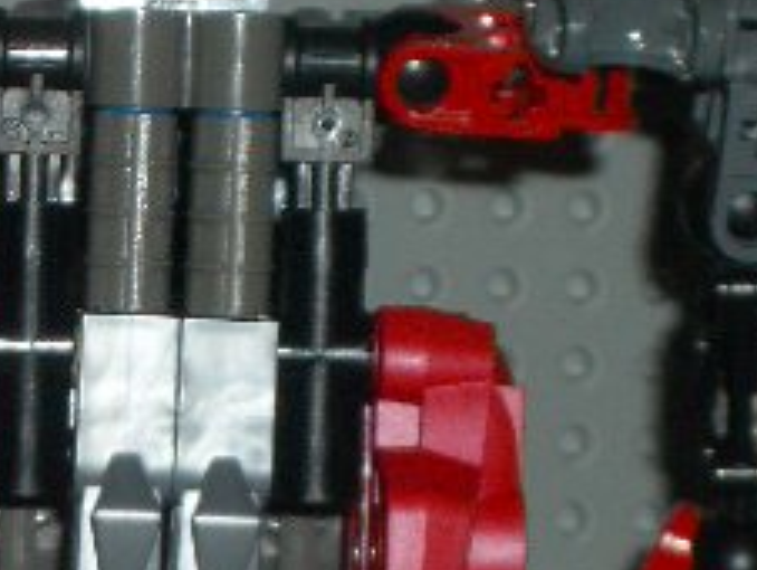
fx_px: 5451
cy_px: 536
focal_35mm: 249
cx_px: 137
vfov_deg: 6.0
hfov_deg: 7.9
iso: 100
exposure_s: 1/60
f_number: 4.4
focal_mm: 14.6
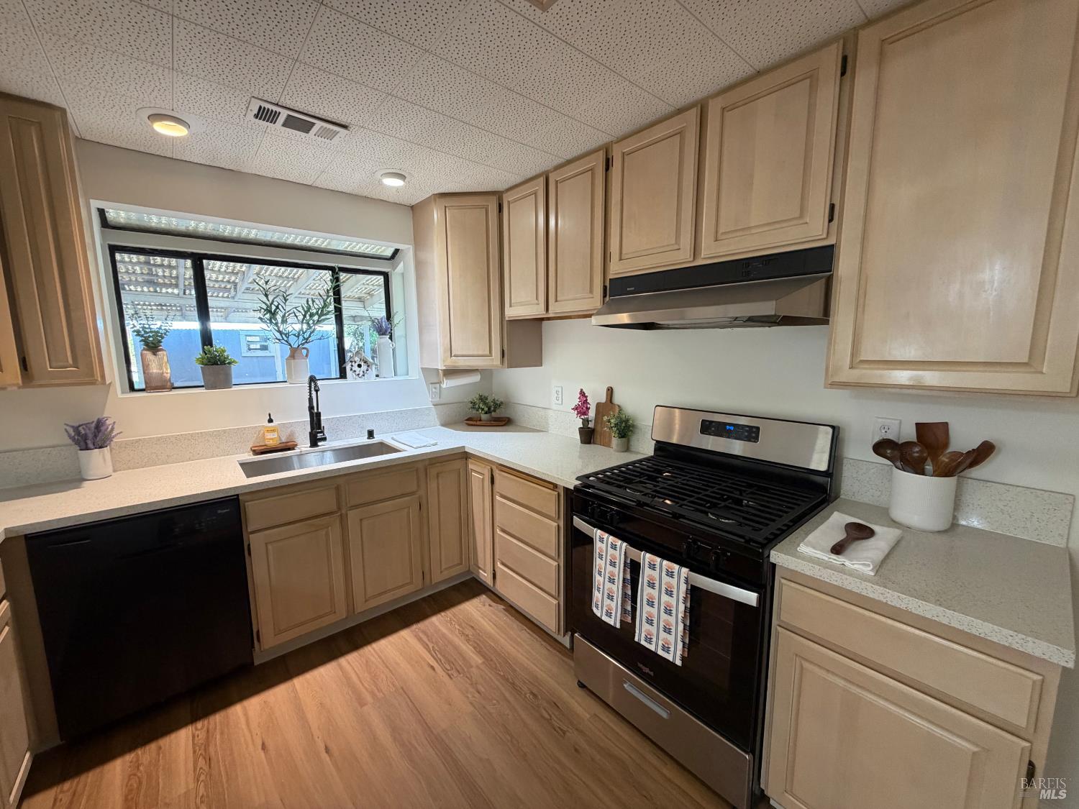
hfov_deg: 102.1
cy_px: 404
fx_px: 436
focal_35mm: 14
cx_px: 540
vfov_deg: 85.7
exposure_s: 1/60
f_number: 2.2
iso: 250
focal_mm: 2.22
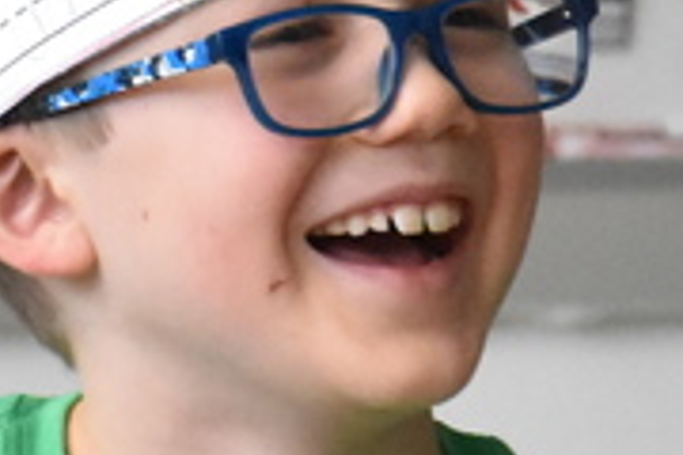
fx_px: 22708
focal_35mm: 1197
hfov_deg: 1.7
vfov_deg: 1.1
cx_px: 182
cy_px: 40
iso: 6400
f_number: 5.6
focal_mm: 140
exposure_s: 1/320
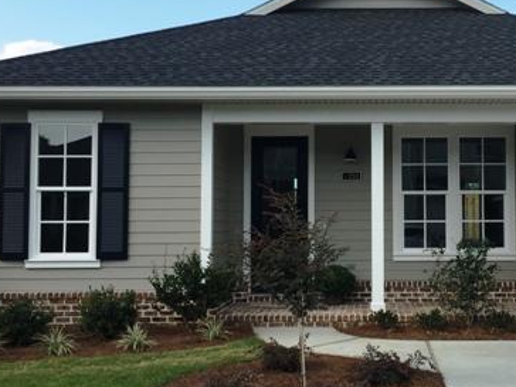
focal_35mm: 51
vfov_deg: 28.6
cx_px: 366
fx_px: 760
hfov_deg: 36.9
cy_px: 187
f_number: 2.2
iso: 32
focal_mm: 4.15
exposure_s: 1/1236
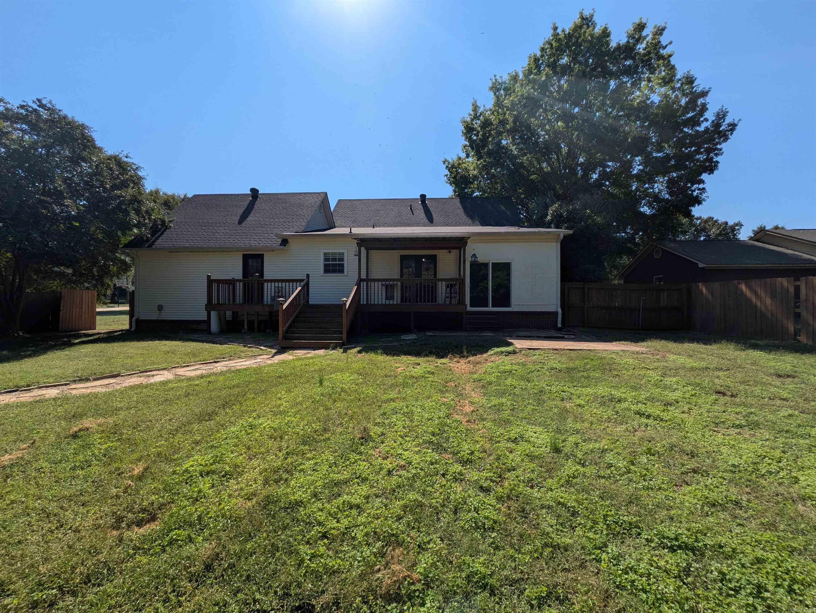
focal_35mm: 14
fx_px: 330
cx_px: 408
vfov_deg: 85.7
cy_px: 306
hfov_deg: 102.0
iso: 50
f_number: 2.2
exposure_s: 1/2532
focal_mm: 1.83
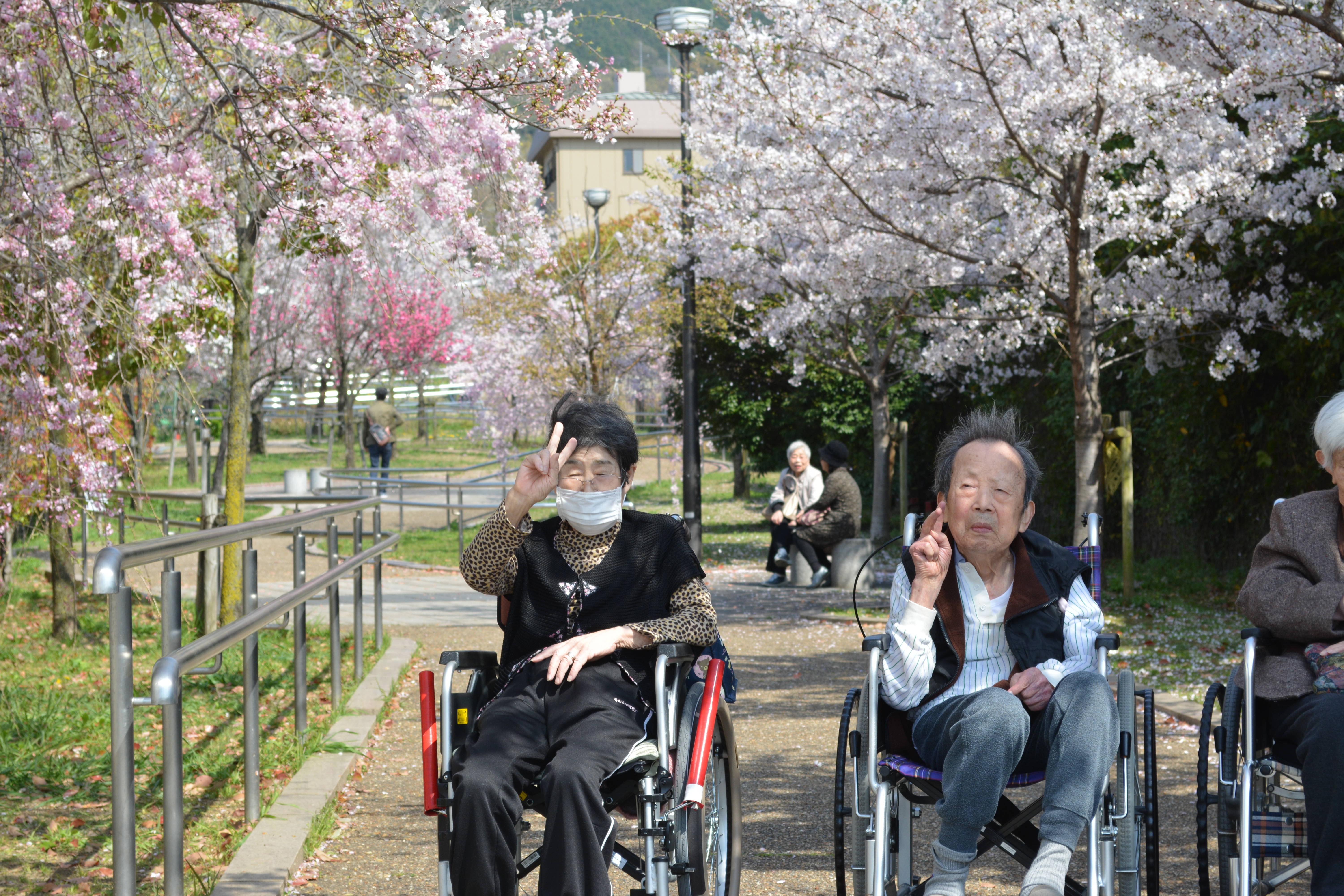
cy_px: 448
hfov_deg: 24.6
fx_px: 3080
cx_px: 672
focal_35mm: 82
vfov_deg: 16.6
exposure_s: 1/250
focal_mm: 55
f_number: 8
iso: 200
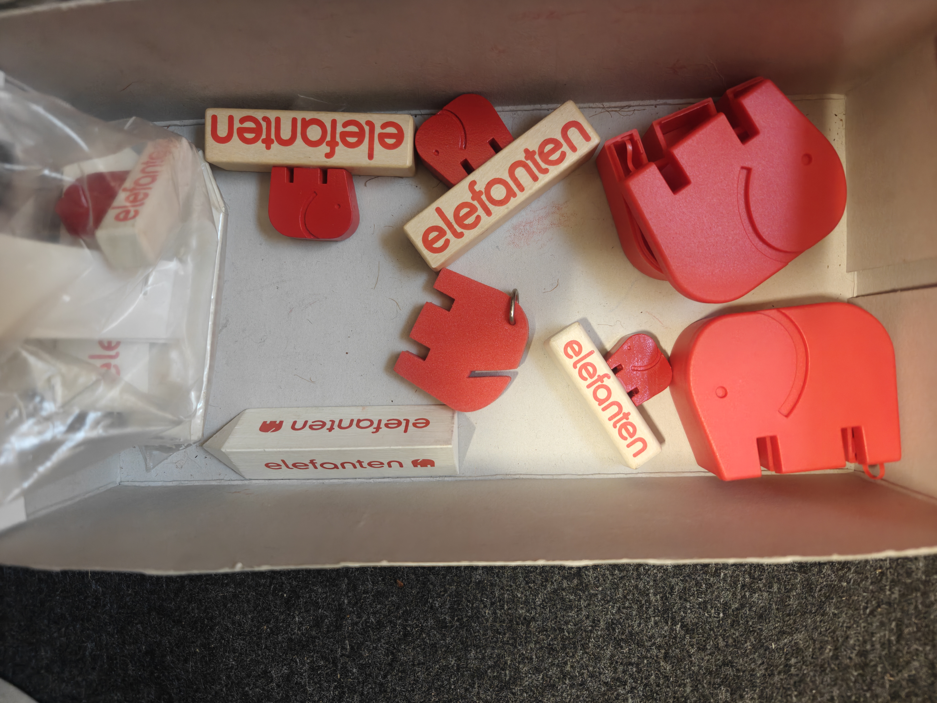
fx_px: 623
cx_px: 468
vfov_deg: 58.9
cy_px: 352
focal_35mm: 23
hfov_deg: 73.9
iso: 1600
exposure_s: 1/50
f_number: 1.6
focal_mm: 6.06
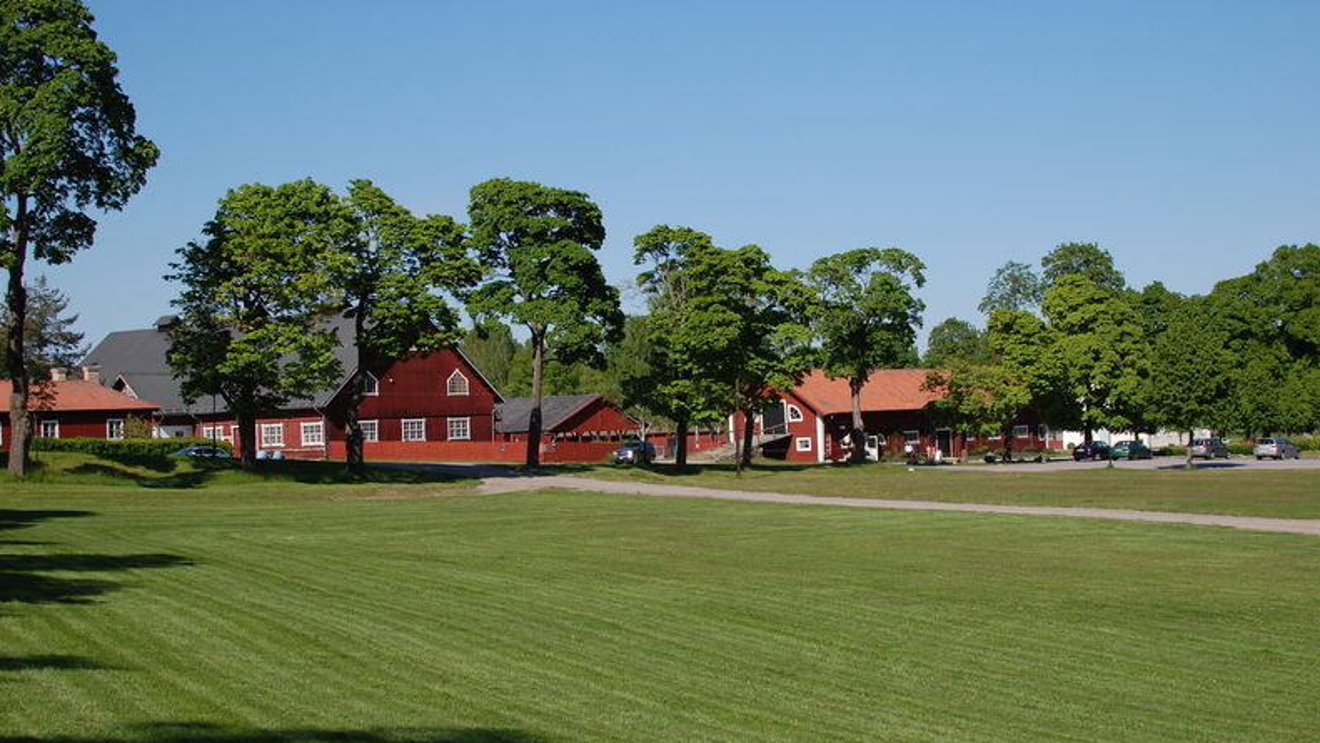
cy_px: 413
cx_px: 663
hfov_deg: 37.5
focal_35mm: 56
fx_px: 1944
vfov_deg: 21.6
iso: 200
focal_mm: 35
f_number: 9
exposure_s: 1/320
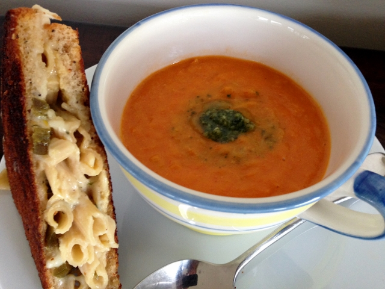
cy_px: 144
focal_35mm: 33
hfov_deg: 55.4
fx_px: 367
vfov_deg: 42.9
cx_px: 192
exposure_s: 1/20
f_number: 2.4
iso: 200
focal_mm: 4.12
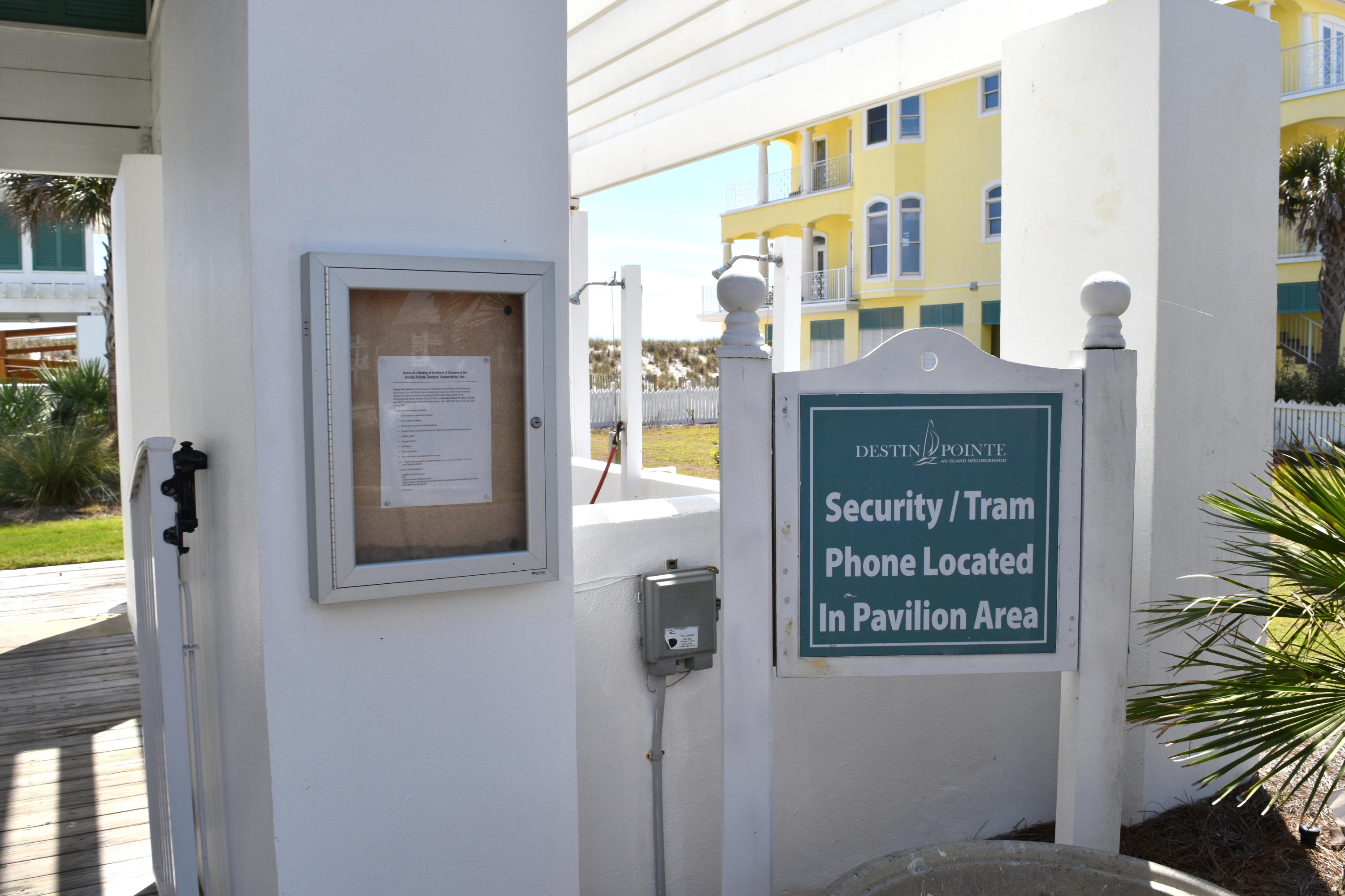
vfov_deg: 47.9
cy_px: 448
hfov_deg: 67.4
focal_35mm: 27
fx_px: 1009
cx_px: 672
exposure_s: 1/400
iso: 200
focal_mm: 18
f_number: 10
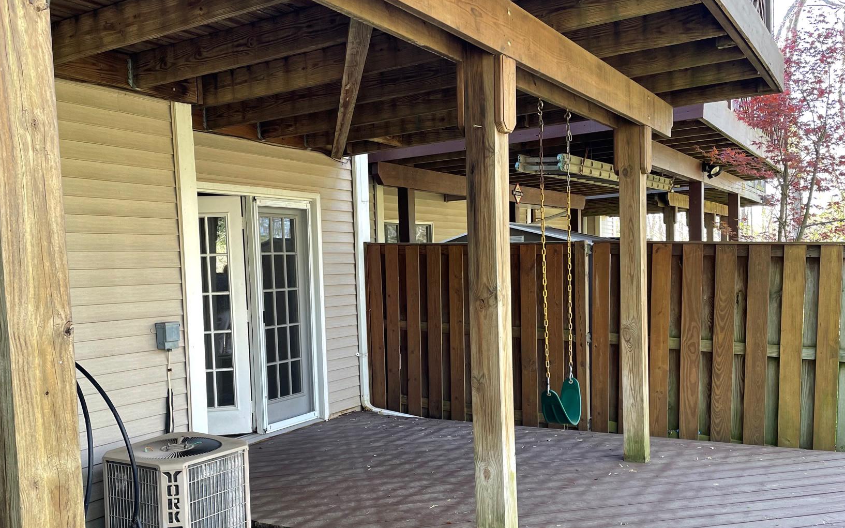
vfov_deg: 37.1
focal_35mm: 34
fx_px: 783
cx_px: 373
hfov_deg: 56.6
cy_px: 322
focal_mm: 4.2
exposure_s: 1/121
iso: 80
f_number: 1.6
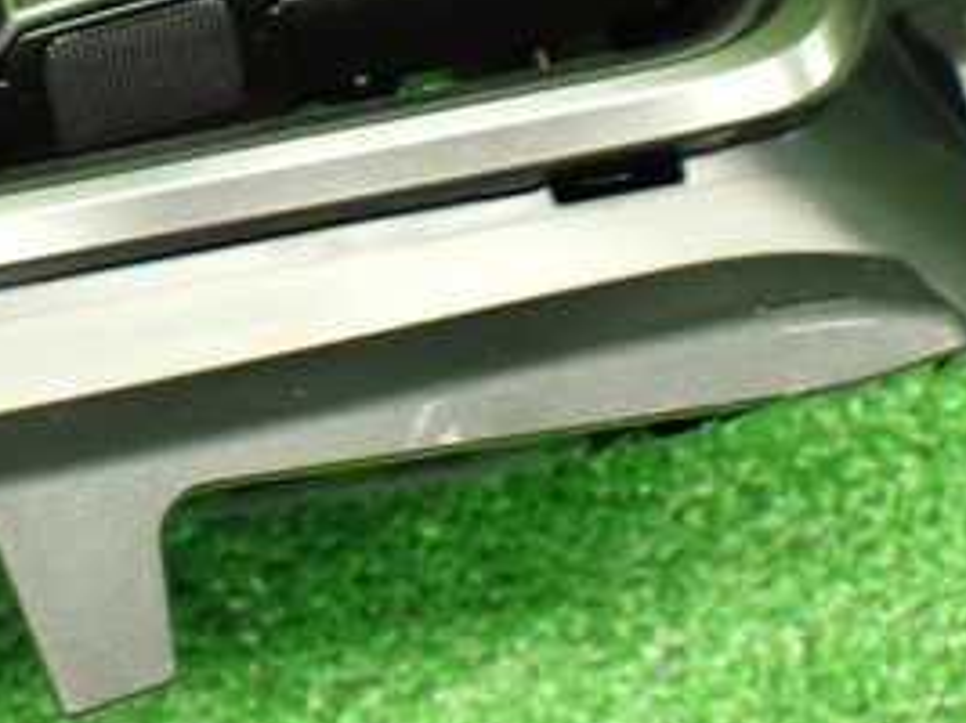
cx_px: 235
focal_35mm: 81
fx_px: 2259
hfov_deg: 23.9
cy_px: 90
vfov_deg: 17.9
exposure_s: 1/50
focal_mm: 6.37
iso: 800
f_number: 2.5
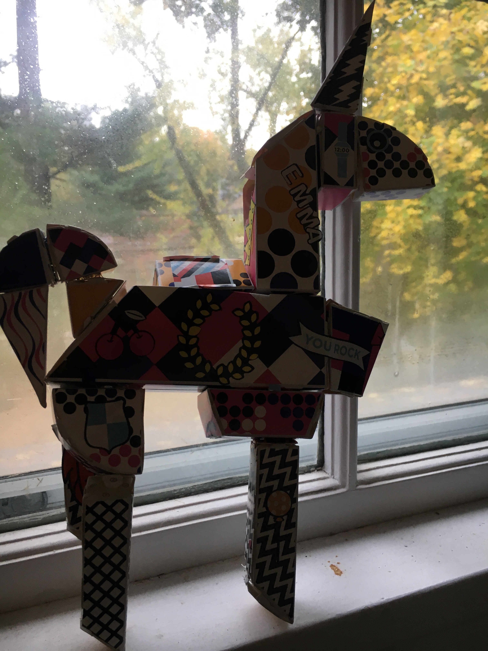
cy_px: 326
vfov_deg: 61.7
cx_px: 244
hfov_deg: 48.2
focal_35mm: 29
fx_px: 545
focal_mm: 4.15
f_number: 2.2
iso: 50
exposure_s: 1/30
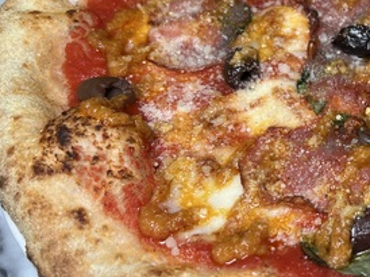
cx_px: 382
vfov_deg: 25.5
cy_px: 100
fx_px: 609
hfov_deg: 31.0
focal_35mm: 57
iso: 50
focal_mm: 5.7
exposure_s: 1/120
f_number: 1.5
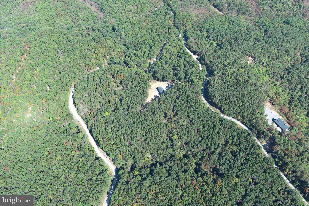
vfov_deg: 45.0
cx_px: 154
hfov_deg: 63.7
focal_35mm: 29
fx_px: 249
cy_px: 103
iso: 100
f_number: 2.8
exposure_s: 1/384
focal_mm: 10.57
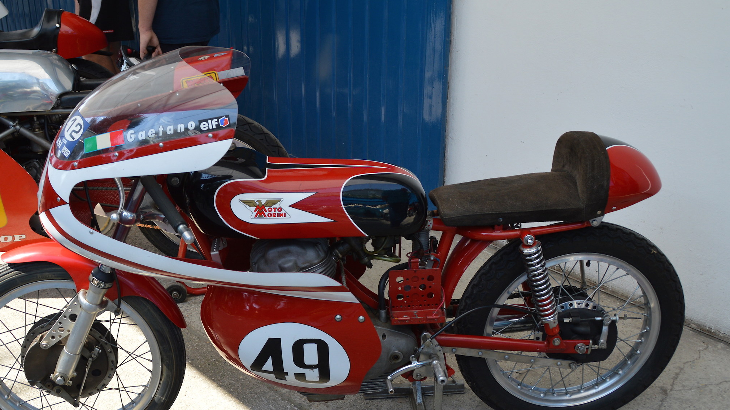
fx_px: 794
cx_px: 344
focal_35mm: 41
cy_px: 225
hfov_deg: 49.4
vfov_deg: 29.0
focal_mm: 22
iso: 200
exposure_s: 1/250
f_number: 5.6
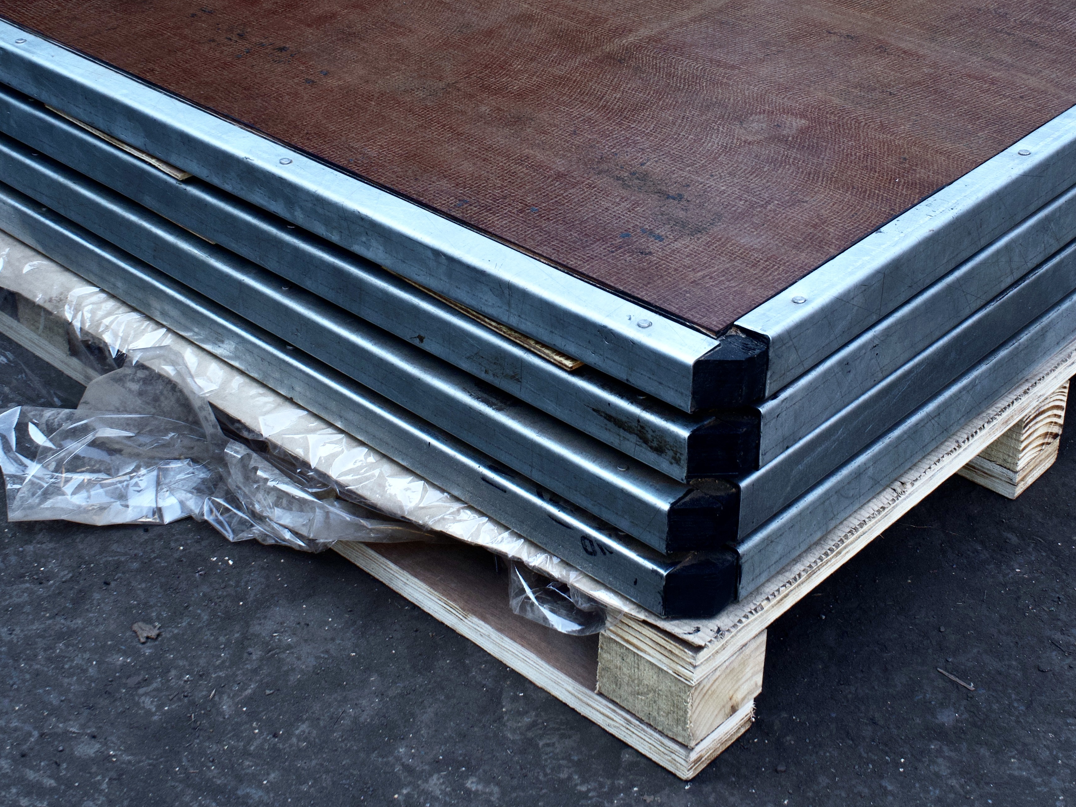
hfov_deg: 34.9
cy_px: 207
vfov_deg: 26.2
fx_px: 1710
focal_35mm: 55
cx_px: 591
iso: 640
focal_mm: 33
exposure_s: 1/200
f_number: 10
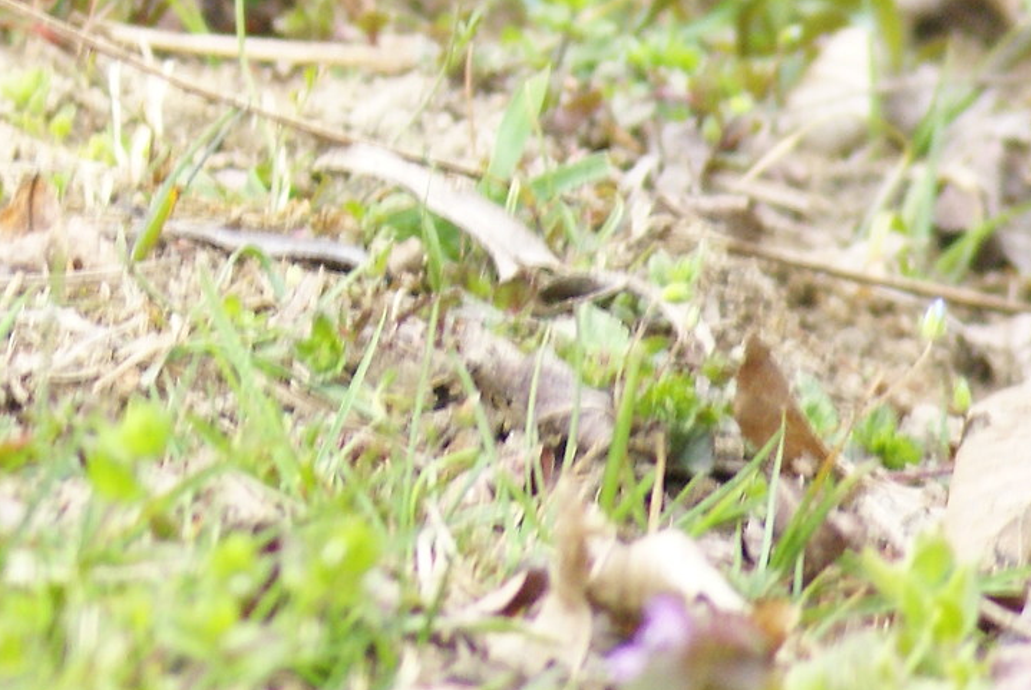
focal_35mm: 1152
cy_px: -354
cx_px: -381
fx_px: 33025
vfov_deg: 1.2
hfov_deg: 1.8
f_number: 5.6
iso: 400
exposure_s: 1/80
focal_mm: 230
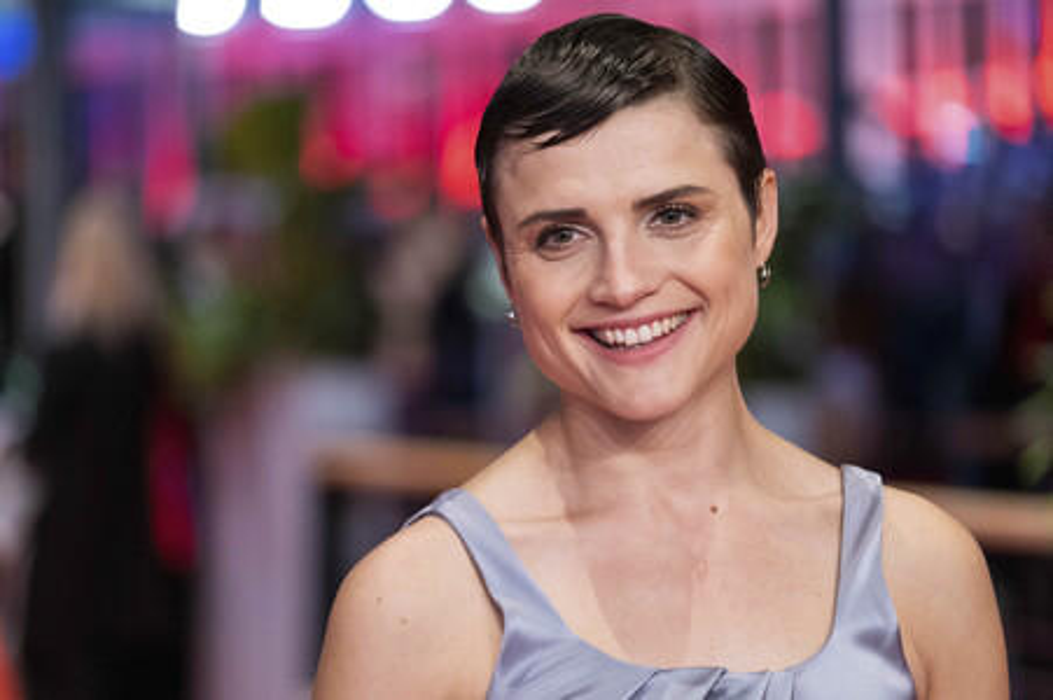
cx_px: 526
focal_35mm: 194
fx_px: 5670
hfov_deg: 10.6
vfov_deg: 7.1
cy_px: 350
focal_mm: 129.2
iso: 2500
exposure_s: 1/240
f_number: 2.8
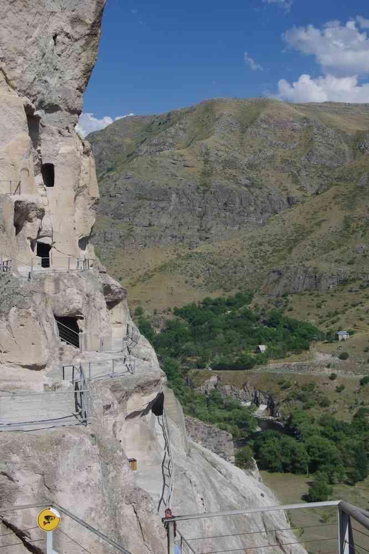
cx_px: 184
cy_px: 277
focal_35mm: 52
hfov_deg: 25.8
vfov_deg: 37.9
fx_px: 807
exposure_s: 1/125
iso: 200
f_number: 11
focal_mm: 35
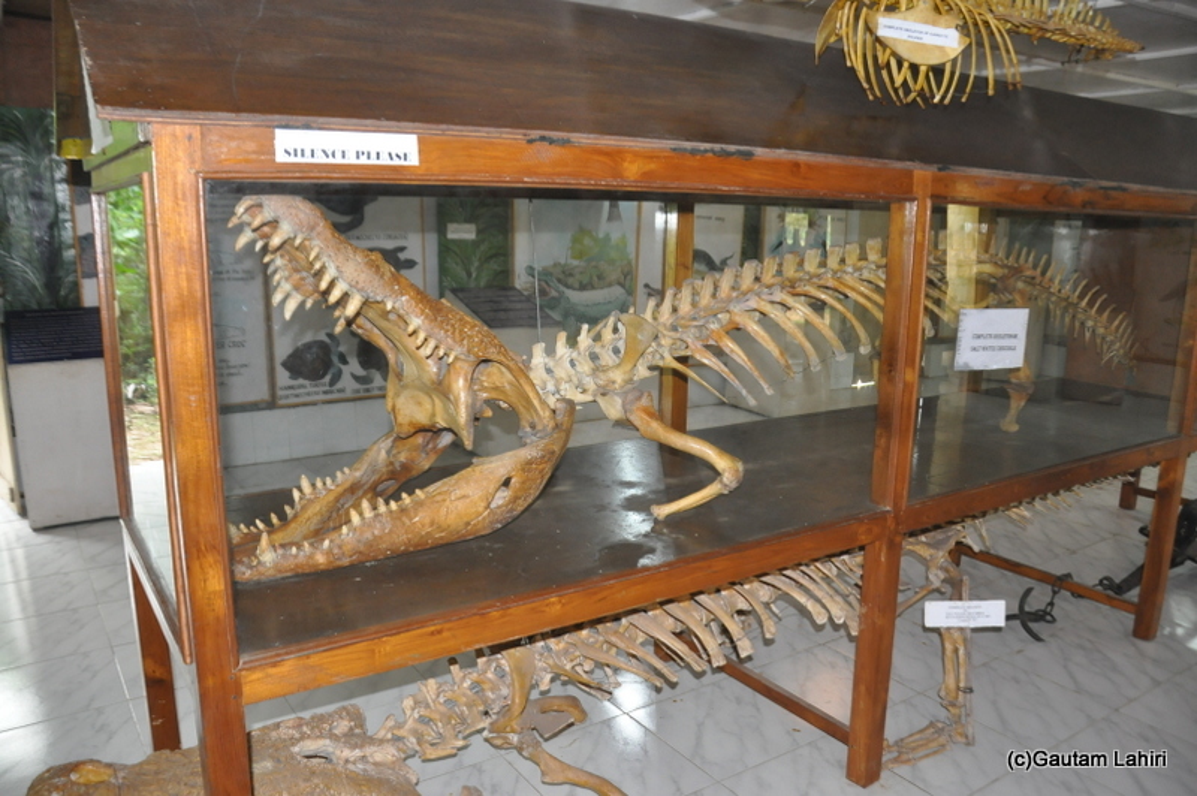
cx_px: 598
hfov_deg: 67.4
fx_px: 897
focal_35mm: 27
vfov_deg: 47.9
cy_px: 398
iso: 1250
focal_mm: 18
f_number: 4
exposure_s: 1/60
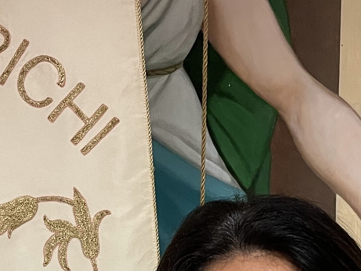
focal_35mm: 97
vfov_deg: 14.0
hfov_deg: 20.2
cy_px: 443
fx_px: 1012
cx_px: 164
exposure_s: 1/50
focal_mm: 4.2
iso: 200
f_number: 1.6
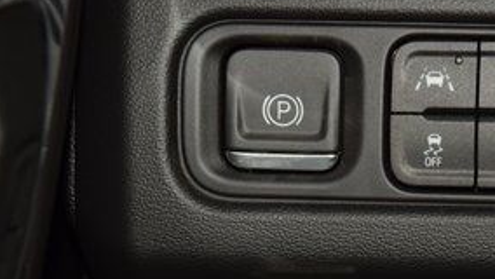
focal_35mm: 248
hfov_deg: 8.7
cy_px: 364
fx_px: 3256
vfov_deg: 4.9
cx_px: 457
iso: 100
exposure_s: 1/125
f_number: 8
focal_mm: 70
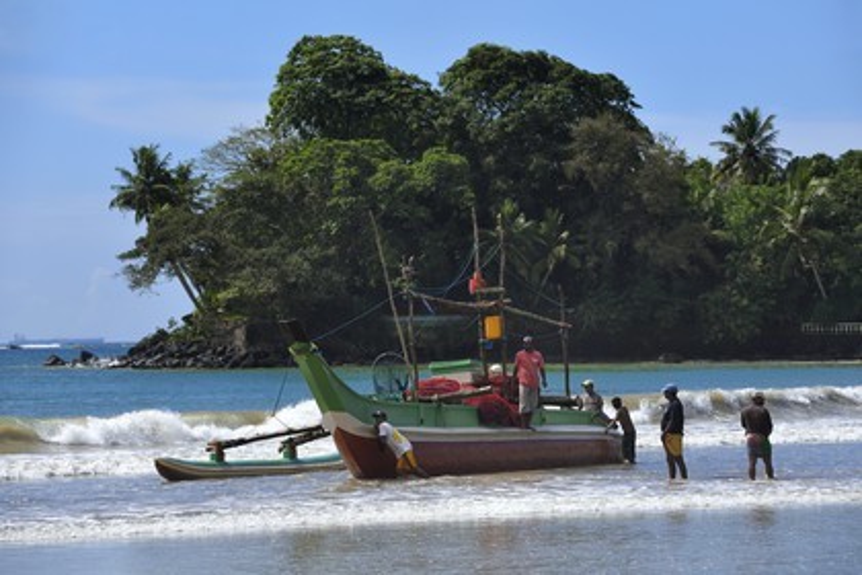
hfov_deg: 10.3
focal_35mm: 200
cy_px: 288
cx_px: 431
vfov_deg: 6.9
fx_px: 4789
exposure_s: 1/400
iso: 200
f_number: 10
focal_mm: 200
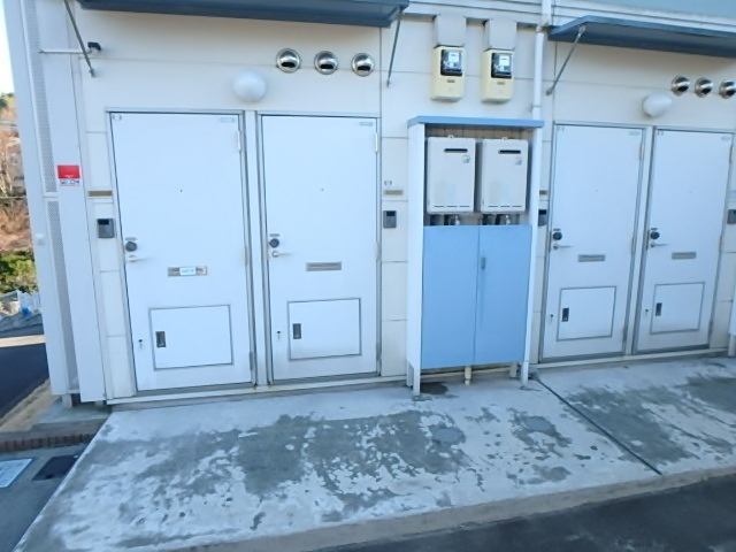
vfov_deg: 63.4
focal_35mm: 21
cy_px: 276
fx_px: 446
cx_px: 368
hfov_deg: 79.0
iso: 200
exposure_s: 1/250
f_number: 3.5
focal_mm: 3.7
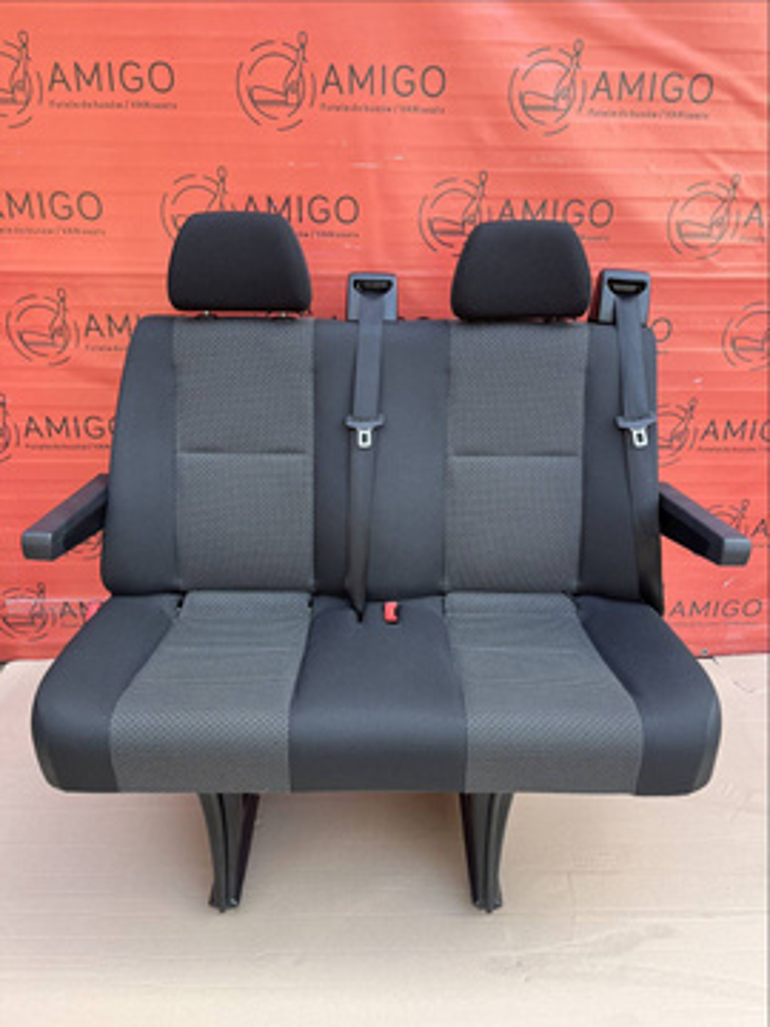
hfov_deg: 53.1
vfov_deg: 67.3
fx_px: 771
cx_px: 385
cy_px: 514
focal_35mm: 26
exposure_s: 1/121
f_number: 1.6
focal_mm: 5.1
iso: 80
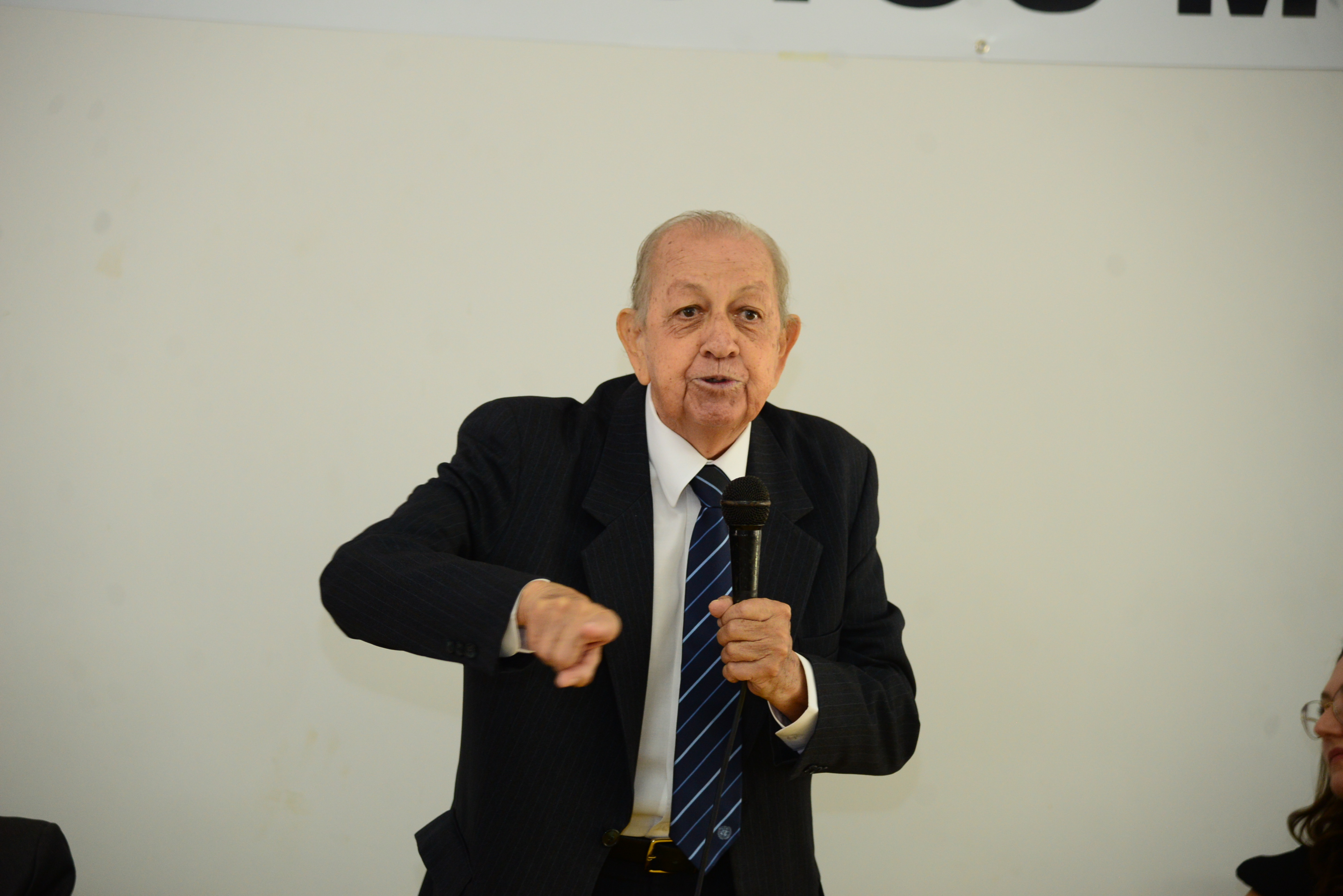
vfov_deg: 11.4
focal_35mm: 120
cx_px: 672
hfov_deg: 17.1
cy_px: 448
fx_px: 4478
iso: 1600
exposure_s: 1/125
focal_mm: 120
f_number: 4
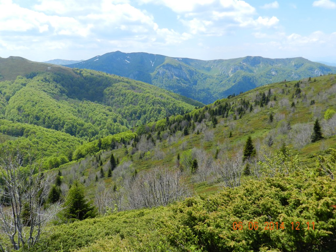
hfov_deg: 56.8
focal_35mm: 32
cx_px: 168
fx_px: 311
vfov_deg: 44.2
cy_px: 126
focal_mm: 5.6
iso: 160
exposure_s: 1/1000
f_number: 3.7
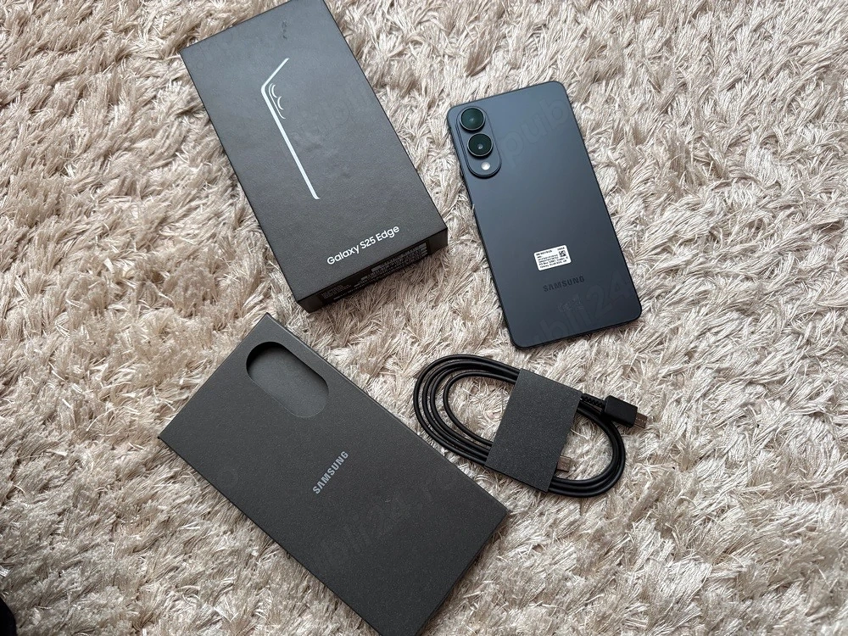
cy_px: 318
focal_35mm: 24
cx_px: 424
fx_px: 588
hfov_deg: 71.6
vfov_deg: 56.8
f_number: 1.78
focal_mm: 6.76
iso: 400
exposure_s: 1/60
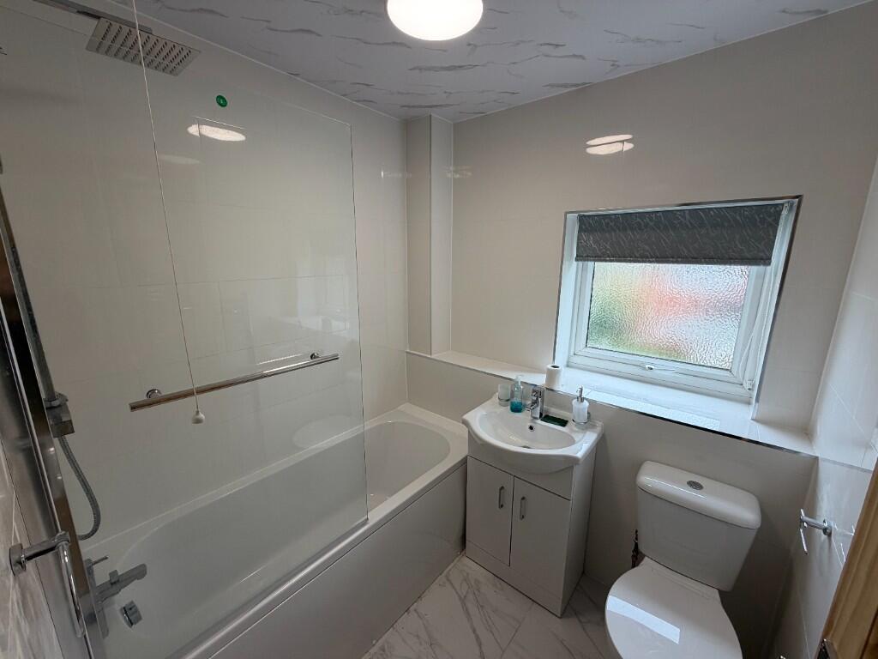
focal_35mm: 14
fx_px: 355
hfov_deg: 102.1
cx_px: 439
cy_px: 330
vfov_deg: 85.7
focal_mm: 2.22
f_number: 2.2
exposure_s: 1/100
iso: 64
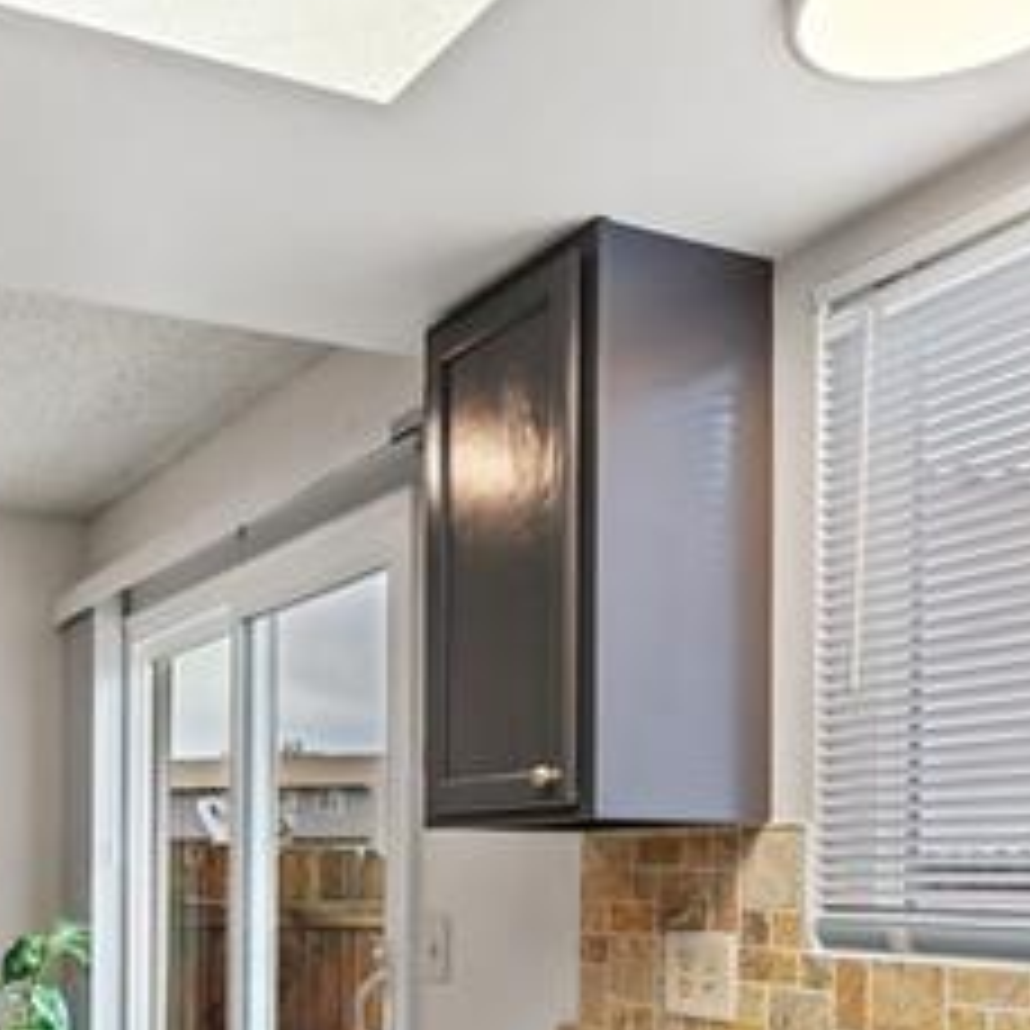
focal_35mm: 38
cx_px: 148
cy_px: 882
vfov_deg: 41.2
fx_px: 1279
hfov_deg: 41.2
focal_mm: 16
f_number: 6.3
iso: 100
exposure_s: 1/8
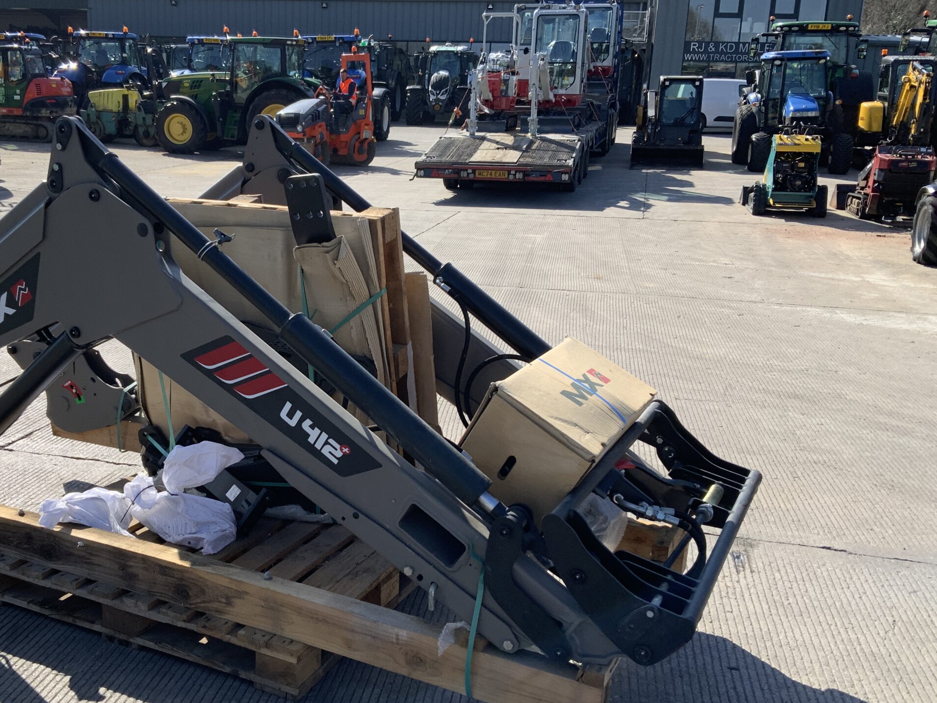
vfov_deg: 36.8
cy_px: 400
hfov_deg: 47.5
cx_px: 358
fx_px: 1056
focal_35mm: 39
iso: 16
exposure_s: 1/1311
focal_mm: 3
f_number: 1.8
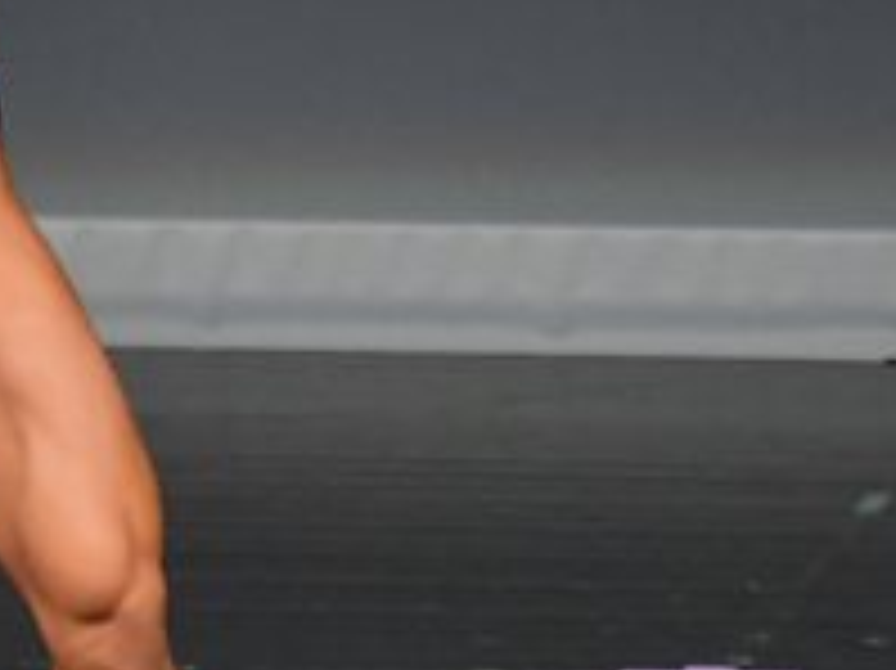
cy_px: 243
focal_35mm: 1294
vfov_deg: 1.1
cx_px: 173
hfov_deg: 1.5
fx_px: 33474
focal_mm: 230
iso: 4000
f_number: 5.6
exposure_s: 1/400
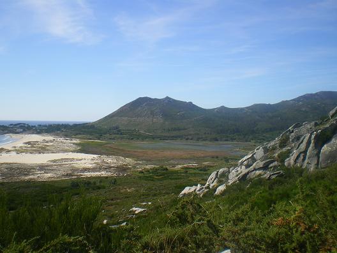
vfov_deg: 37.7
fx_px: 370
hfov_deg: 49.0
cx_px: 168
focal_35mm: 38
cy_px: 126
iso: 64
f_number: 4.6
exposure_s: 1/400
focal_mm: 6.3
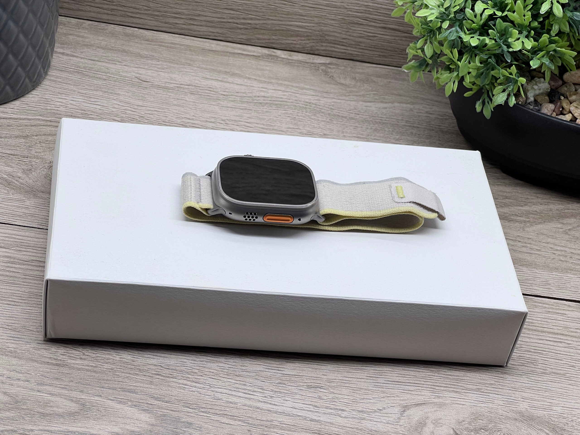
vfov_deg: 19.1
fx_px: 1290
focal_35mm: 77
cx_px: 290
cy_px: 218
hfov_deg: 25.3
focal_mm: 9
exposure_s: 1/100
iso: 40
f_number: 2.8
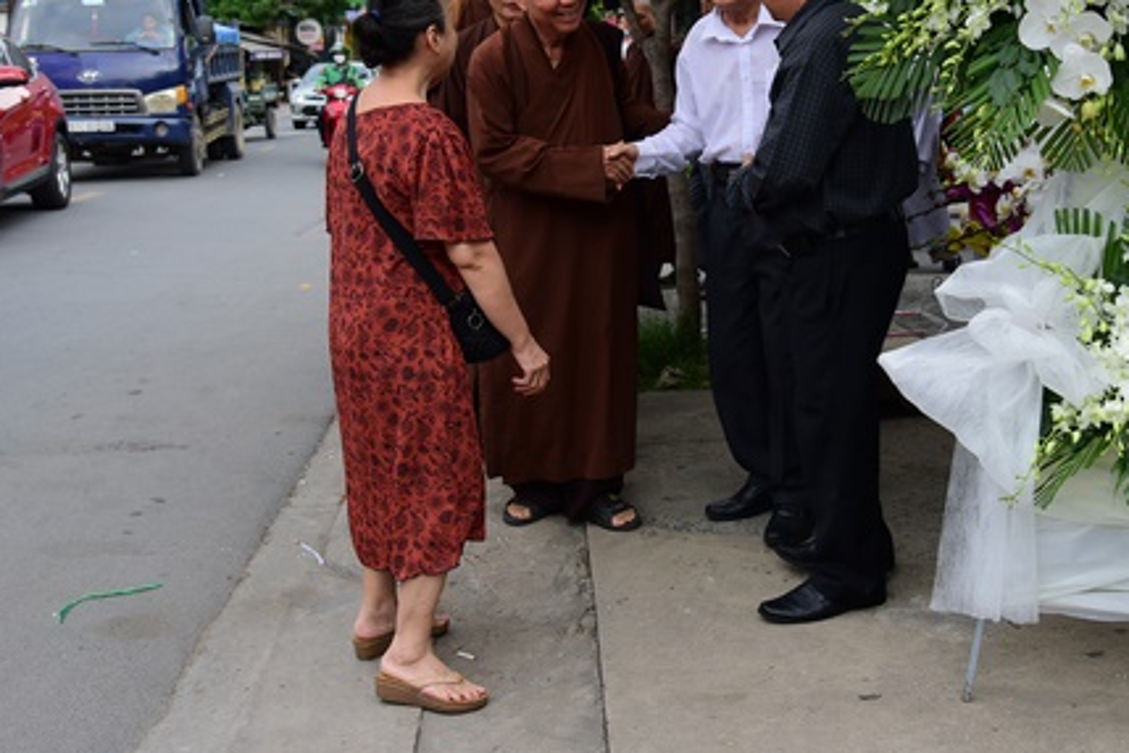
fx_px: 1474
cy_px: 224
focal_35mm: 47
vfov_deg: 28.4
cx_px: 732
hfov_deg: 41.5
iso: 320
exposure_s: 1/800
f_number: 4
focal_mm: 31
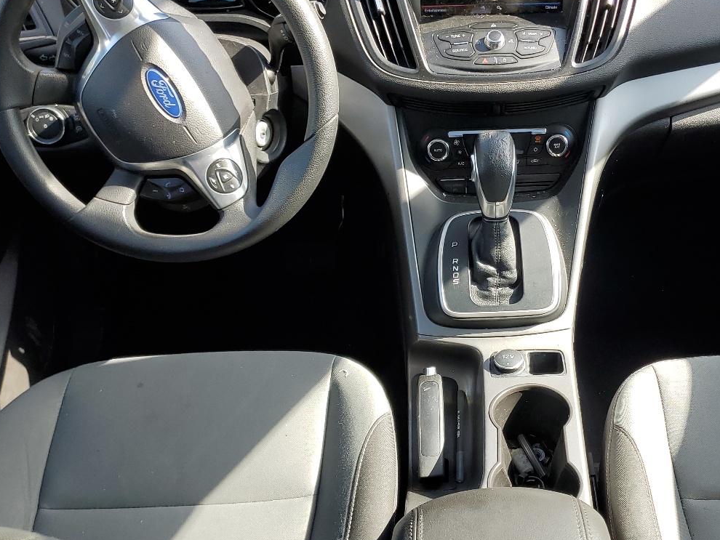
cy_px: 275
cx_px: 478
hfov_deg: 44.2
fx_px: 874
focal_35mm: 42
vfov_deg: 34.4
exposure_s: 1/263
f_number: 1.5
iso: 50
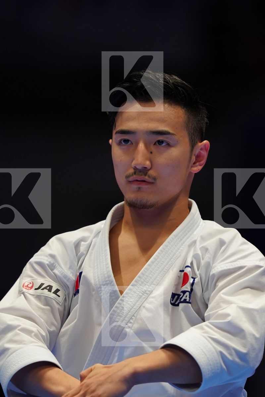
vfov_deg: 3.4
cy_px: 198
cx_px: 132
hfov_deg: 2.3
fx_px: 6624
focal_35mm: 600
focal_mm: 400
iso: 800
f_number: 2.8
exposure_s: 1/500
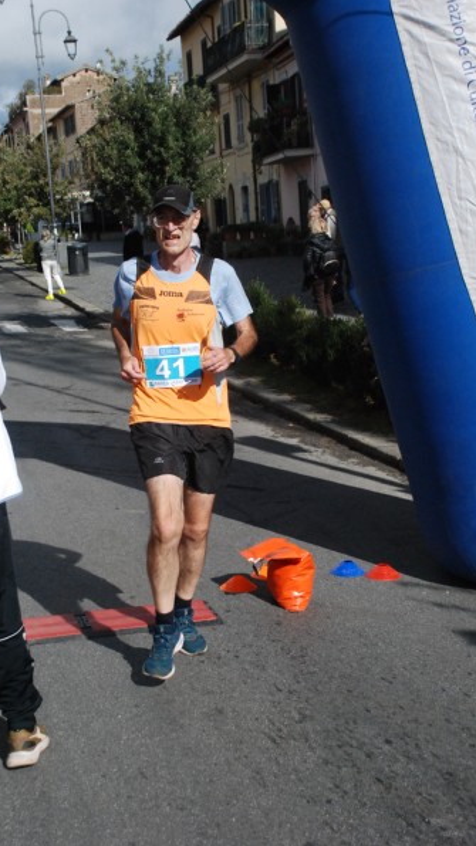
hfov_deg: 21.6
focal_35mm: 56
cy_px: 424
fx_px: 1247
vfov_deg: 37.5
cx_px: 218
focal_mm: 35
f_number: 8
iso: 1000
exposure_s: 1/2000
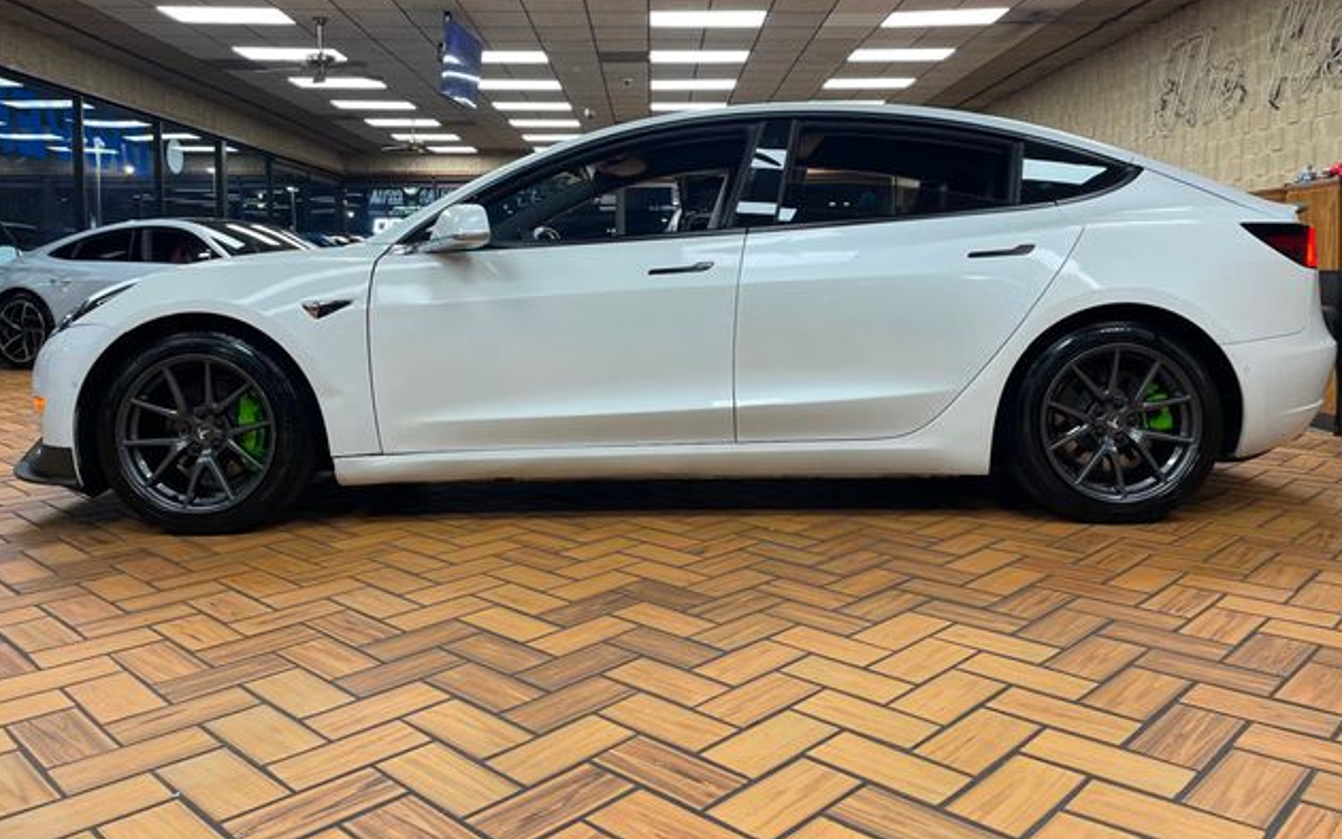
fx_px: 1024
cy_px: 330
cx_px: 671
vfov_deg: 44.3
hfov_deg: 66.5
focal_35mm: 28
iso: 100
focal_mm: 4.2
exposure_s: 1/120
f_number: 1.6
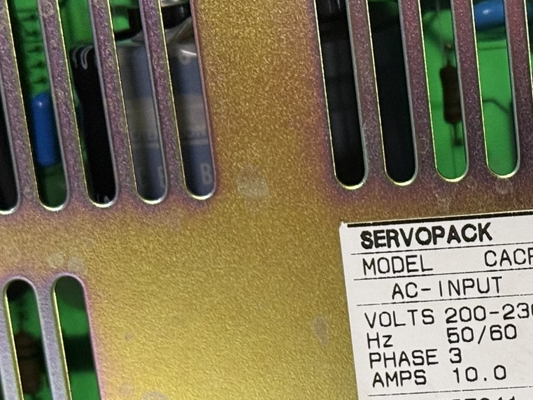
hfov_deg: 15.1
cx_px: 486
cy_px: 360
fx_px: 1987
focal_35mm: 129
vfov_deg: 11.4
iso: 250
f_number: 1.78
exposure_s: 1/33
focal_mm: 6.76
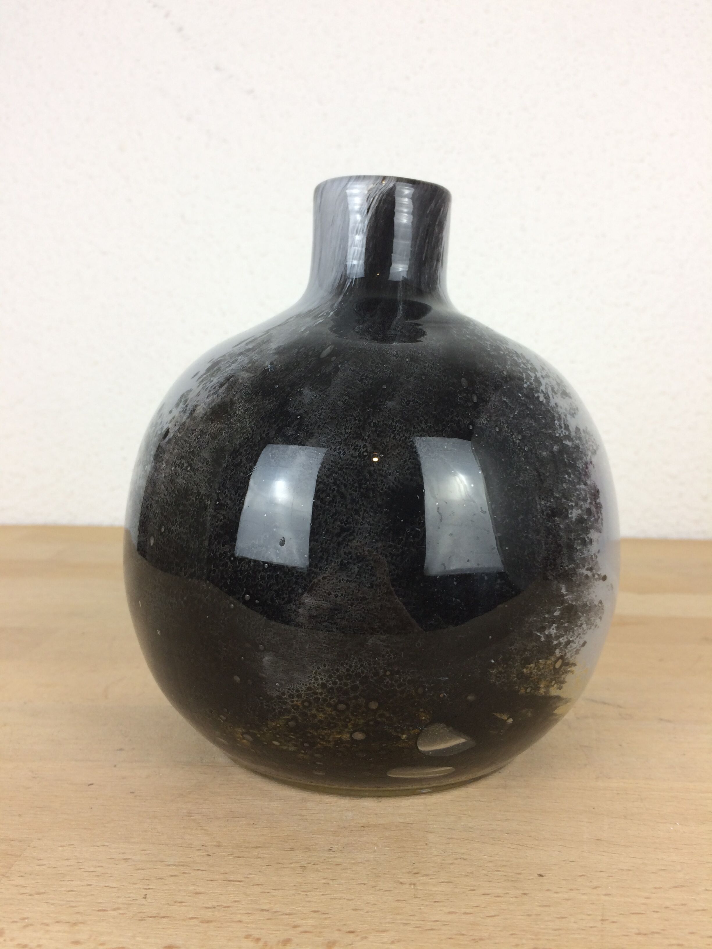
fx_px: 795
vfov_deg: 61.7
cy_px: 474
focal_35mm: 29
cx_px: 356
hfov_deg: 48.2
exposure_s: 1/50
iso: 40
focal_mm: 4.15
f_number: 2.2
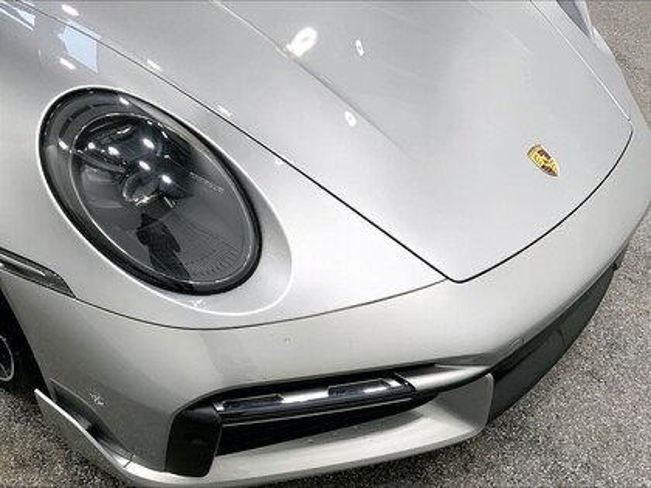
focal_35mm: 29
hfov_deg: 61.7
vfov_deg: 48.2
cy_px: 244
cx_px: 326
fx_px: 545
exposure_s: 1/222
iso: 16
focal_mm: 3
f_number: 1.8
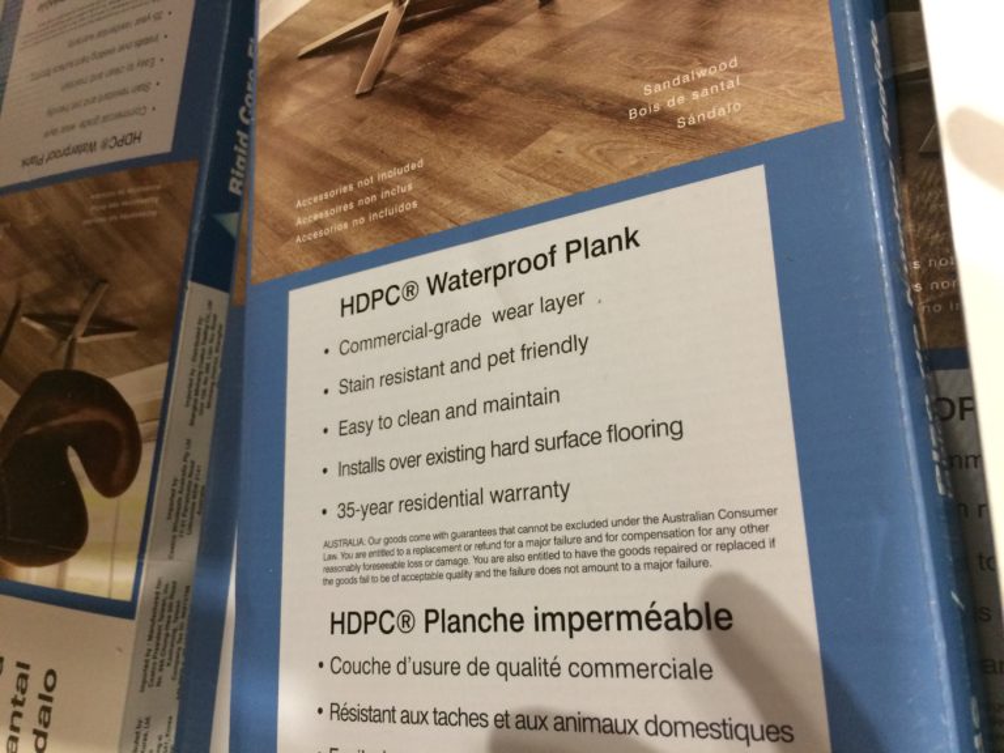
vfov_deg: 48.2
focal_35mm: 29
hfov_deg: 61.7
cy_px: 376
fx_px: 841
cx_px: 502
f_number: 2.2
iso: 200
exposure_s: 1/30
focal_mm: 4.15
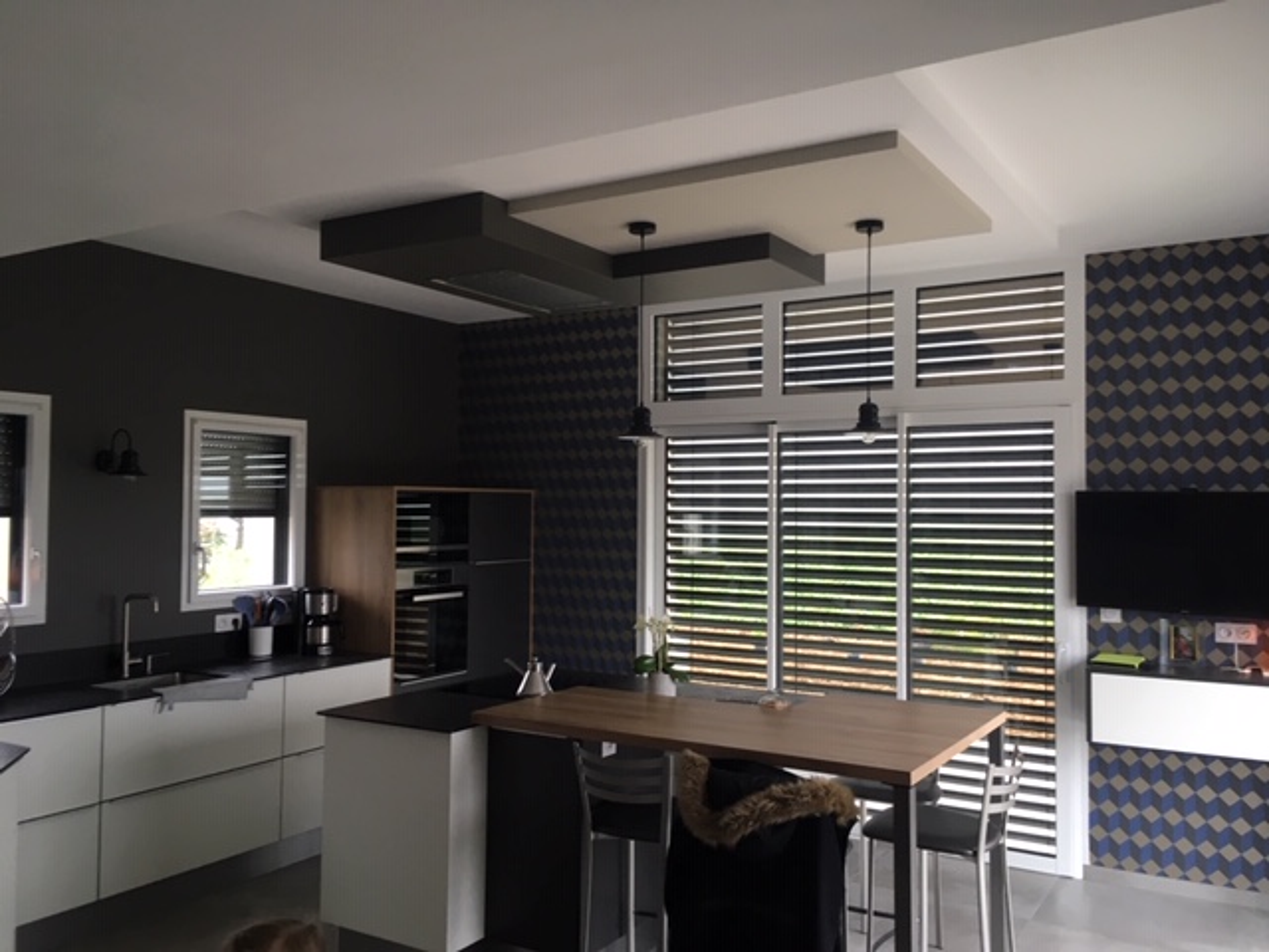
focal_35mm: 29
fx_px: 1063
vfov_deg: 48.2
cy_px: 476
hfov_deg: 61.7
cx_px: 634
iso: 80
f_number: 2.2
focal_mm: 4.15
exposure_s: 1/33
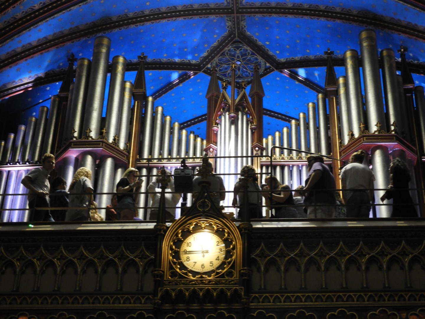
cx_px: 212
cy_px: 160
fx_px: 982
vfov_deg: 18.4
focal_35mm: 80
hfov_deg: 24.4
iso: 800
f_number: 4.5
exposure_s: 1/10
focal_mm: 14.3
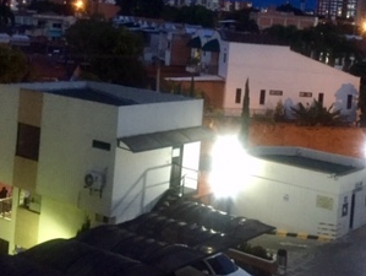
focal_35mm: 62
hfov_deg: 31.1
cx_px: 209
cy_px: 47
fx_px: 656
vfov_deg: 23.3
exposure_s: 1/15
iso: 640
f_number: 2.2
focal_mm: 4.15
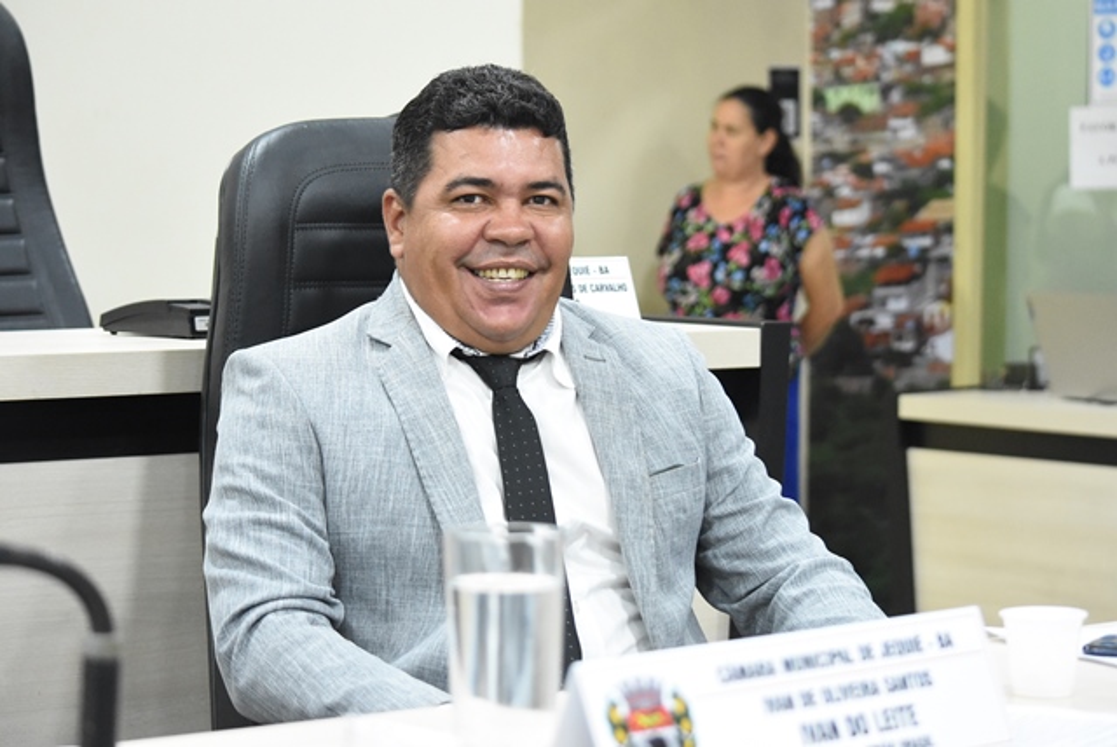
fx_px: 2702
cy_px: 374
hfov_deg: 23.4
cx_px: 558
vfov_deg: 15.7
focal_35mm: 87
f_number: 4.5
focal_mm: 58
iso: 4000
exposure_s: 1/60
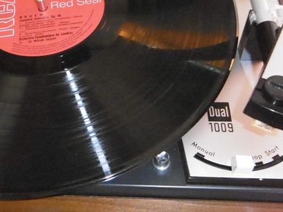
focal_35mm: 47
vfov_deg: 30.4
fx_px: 384
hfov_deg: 40.1
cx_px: 100
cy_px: 58
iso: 800
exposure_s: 1/13
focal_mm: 4.3
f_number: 3.1
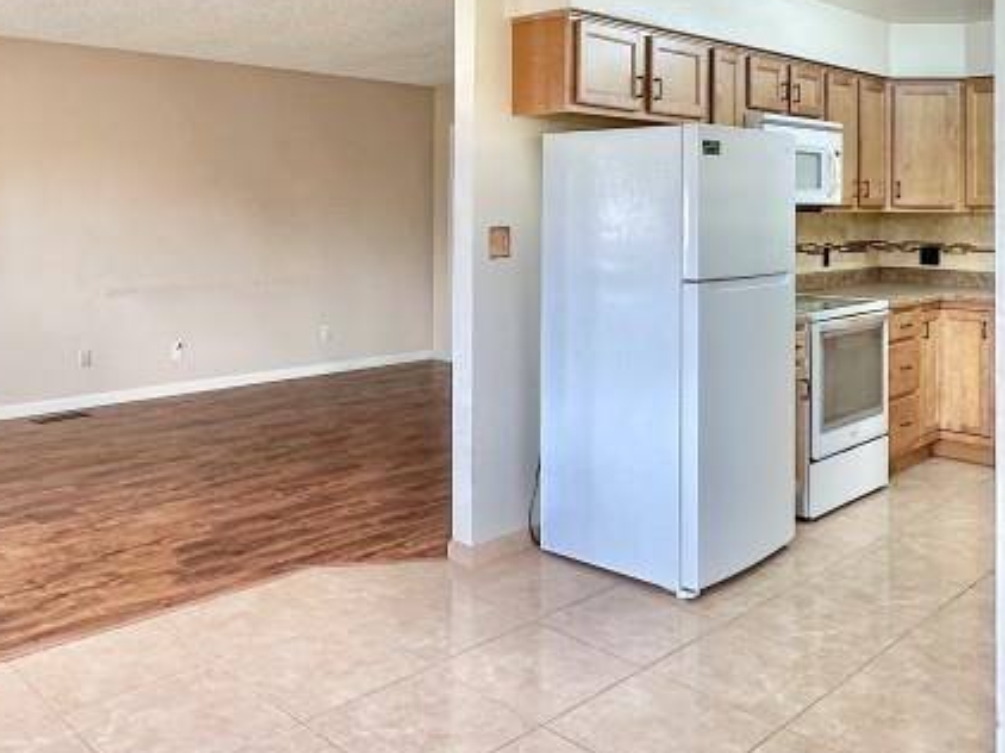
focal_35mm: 34
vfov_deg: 40.7
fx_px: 987
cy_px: 198
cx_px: 500
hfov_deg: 54.0
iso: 200
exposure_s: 1/60
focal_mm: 2.22
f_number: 2.2
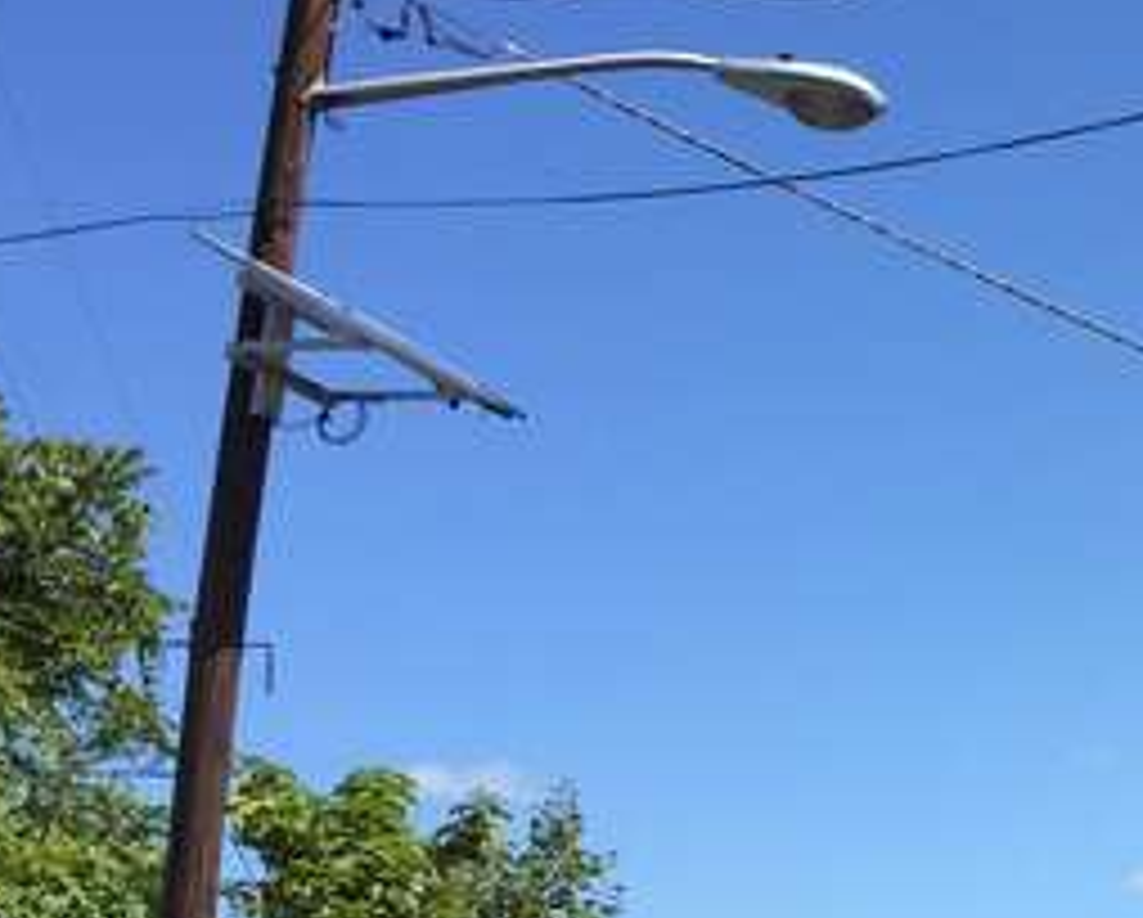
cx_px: 1732
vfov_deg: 17.2
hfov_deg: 18.8
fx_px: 3015
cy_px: 756
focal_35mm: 89
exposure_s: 1/1522
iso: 32
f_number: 2.2
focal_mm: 4.15
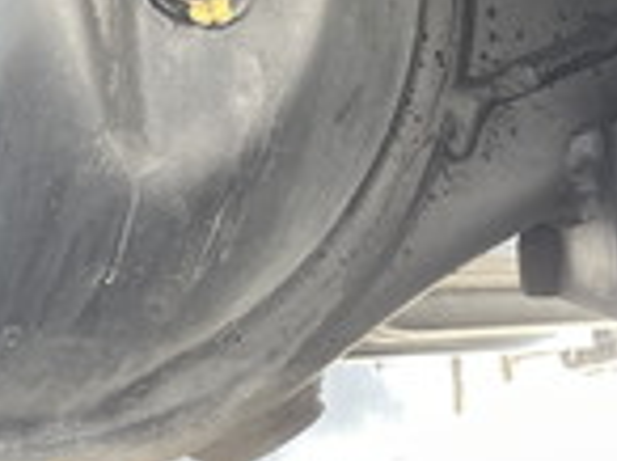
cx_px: -89
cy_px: -152
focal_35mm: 114
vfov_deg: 12.5
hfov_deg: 16.7
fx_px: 2029
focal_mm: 4.2
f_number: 1.6
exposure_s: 1/121
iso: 125
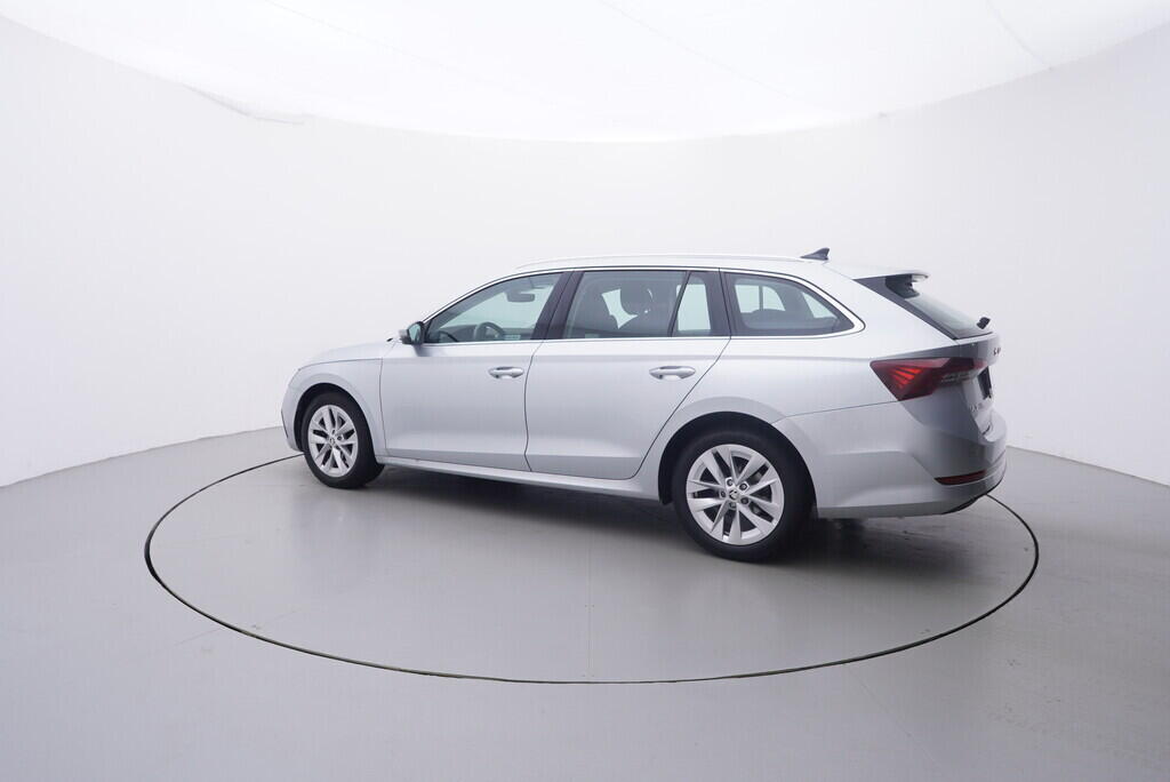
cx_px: 585
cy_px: 391
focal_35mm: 22
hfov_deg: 77.3
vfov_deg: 56.2
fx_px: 732
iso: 200
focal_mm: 15
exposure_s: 1/80
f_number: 5
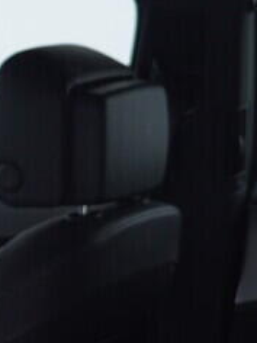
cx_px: -196
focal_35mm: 211
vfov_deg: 9.0
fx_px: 2089
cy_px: 600
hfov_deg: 6.9
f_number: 3.5
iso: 125
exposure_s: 1/60
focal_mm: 24
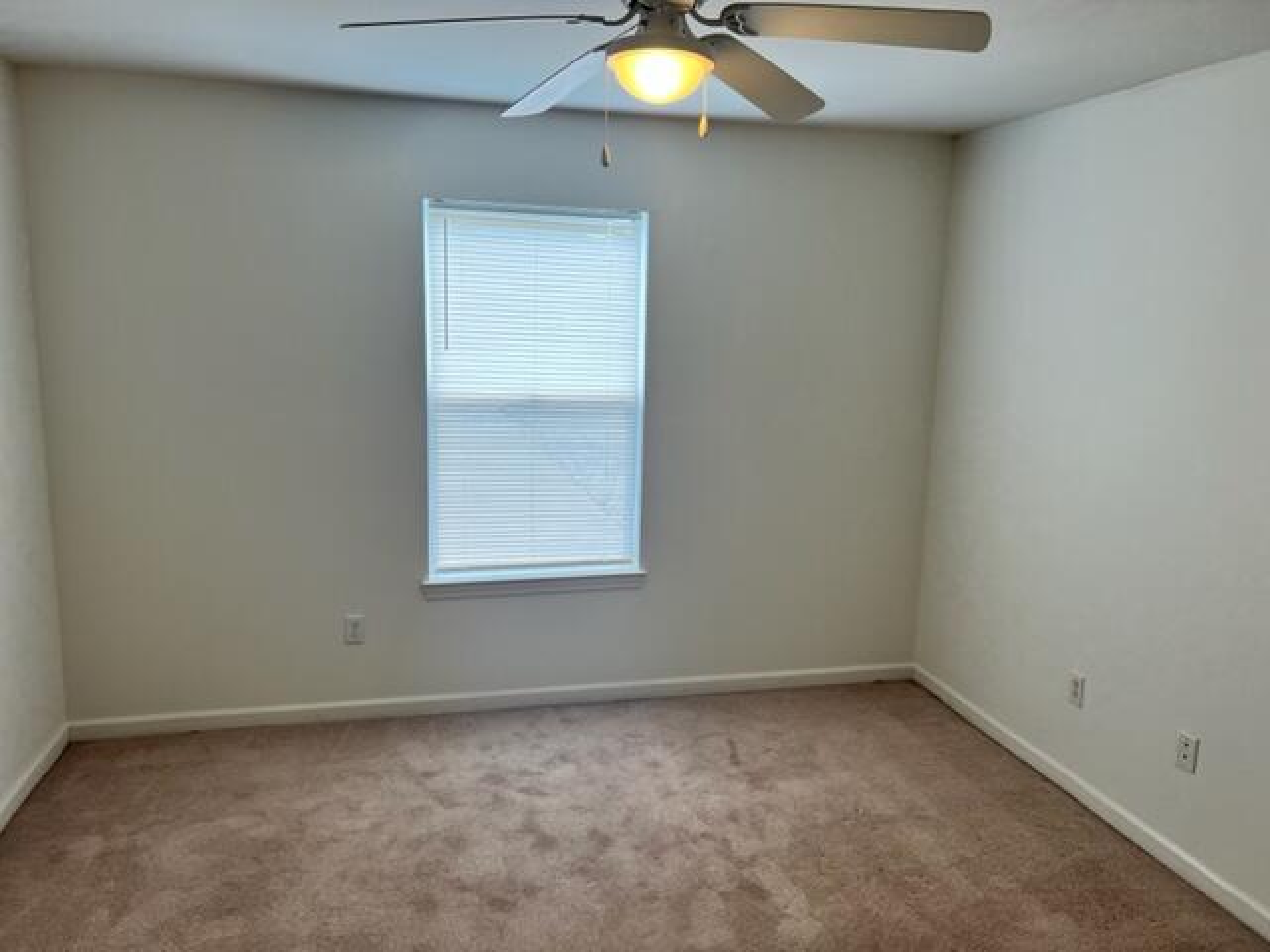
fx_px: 954
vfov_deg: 53.1
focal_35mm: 26
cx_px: 635
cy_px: 476
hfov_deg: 67.3
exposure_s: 1/139
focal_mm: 5.7
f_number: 1.5
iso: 50
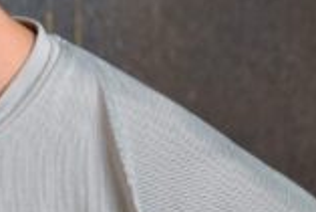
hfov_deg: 5.4
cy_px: -96
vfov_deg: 3.6
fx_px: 3321
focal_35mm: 378
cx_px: -165
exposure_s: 1/100
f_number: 7.1
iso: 100
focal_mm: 70
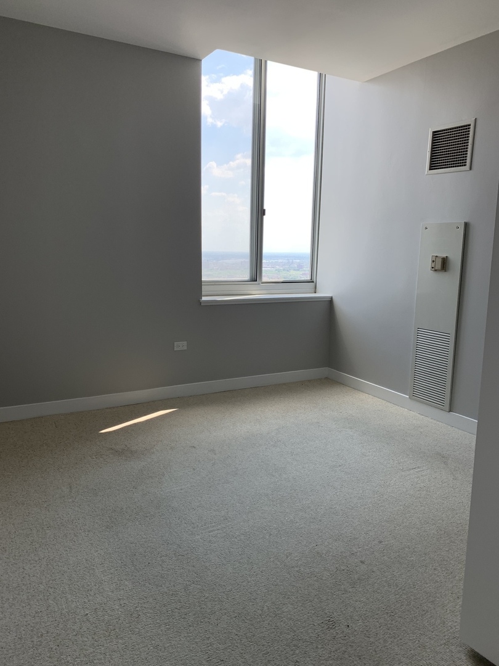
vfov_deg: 67.3
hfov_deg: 53.1
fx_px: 500
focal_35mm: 26
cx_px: 250
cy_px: 333
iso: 25
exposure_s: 1/272
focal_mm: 4.25
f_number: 1.8
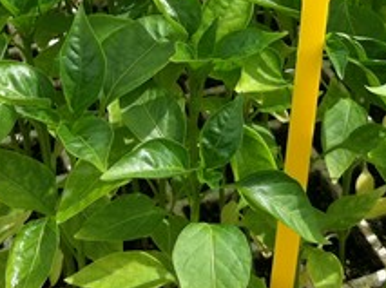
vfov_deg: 13.9
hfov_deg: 18.6
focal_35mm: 105
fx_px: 1169
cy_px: 2
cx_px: 297
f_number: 2.8
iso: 80
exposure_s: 1/1117
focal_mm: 3.85
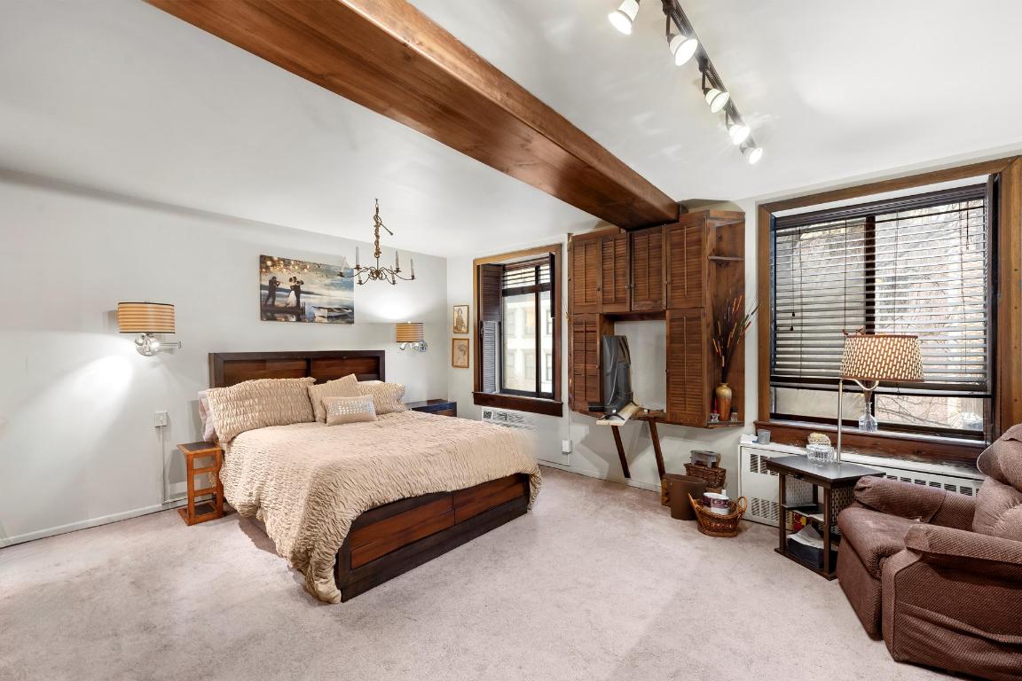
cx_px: 511
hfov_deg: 104.3
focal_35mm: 14
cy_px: 340
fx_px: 397
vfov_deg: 81.2
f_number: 9
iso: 320
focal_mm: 14
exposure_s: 1/3.33
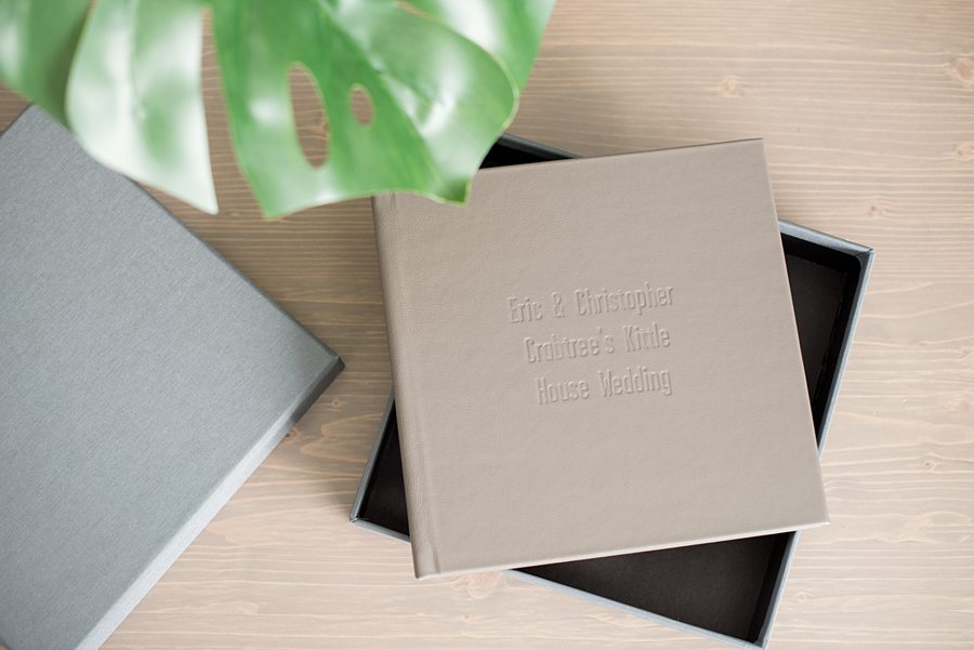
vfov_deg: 27.0
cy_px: 325
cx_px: 487
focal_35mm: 50
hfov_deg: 39.6
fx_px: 1353
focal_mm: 50
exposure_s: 1/200
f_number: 2.8
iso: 1600
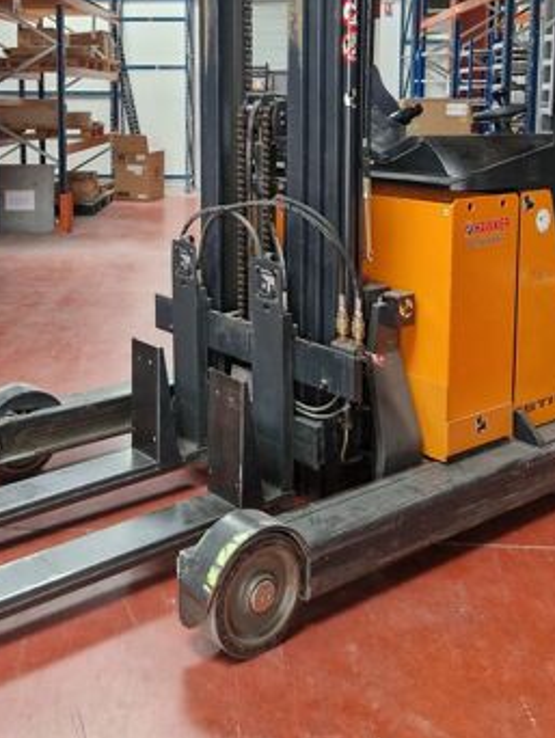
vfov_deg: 42.5
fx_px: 918
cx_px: 190
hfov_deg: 33.4
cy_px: 186
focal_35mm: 43
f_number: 1.8
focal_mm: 5.4
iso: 200
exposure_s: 1/100
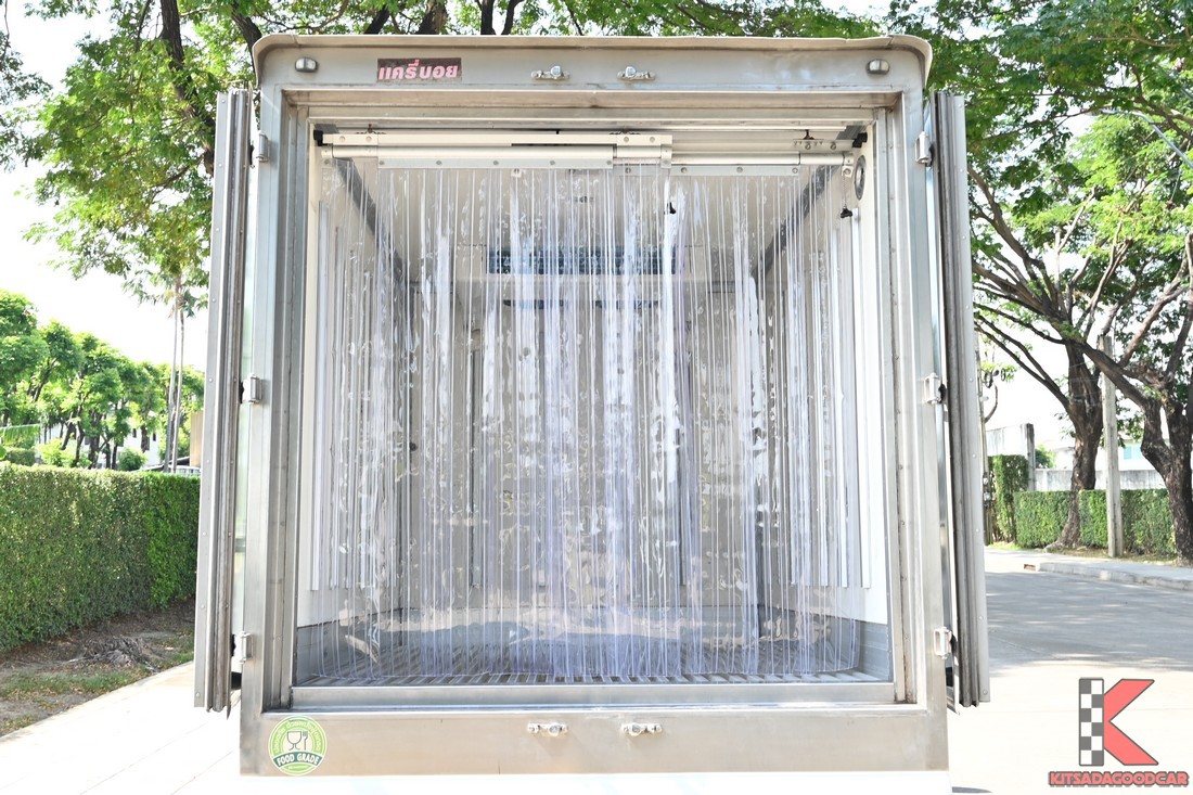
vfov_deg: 36.9
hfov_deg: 53.1
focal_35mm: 36
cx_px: 596
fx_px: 1193
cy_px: 398
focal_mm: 24
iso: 100
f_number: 6.7
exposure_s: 1/60
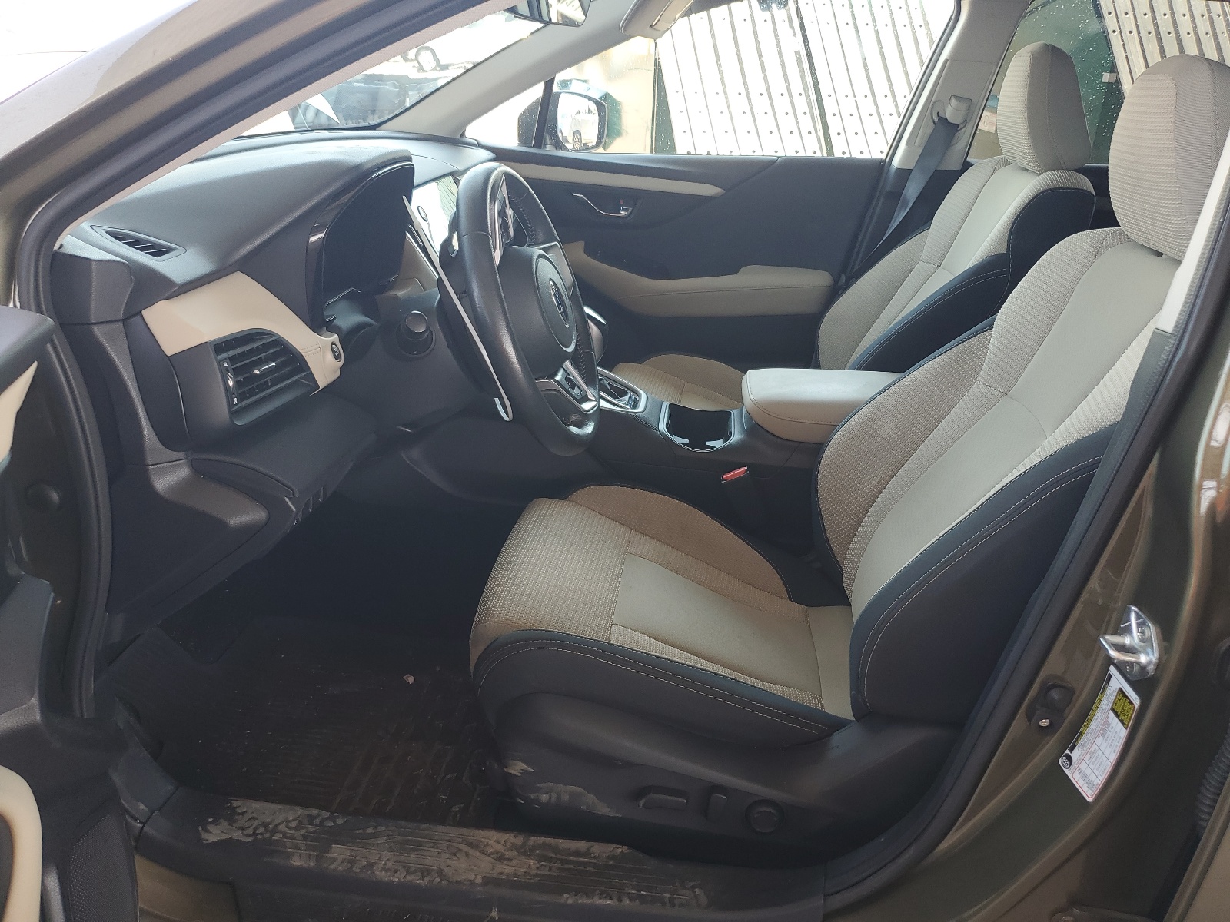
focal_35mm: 26
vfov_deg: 53.1
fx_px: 924
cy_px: 461
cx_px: 615
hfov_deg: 67.3
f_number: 1.5
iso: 50
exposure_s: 1/123
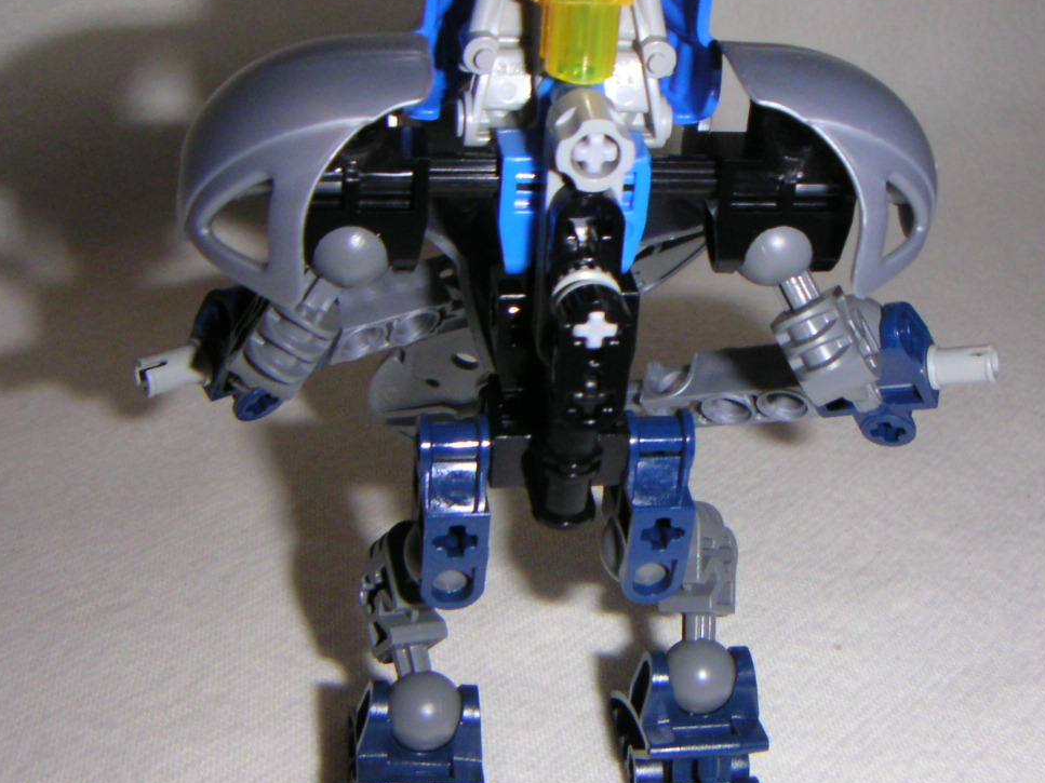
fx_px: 1479
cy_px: 399
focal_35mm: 49
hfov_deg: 38.8
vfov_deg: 29.7
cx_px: 601
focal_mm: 4.8
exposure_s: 1/45
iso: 200
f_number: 6.7
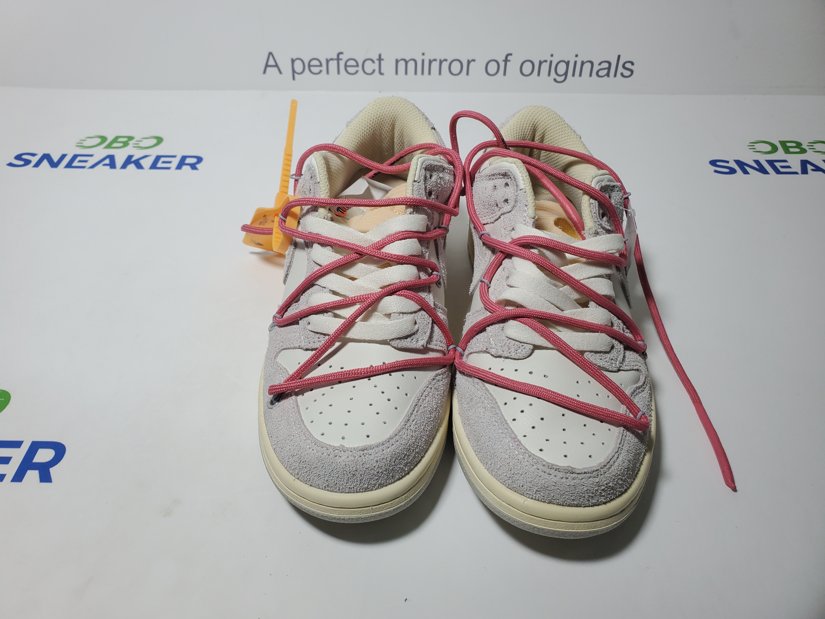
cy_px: 310
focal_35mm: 26
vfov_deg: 53.1
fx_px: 620
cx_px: 412
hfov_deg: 67.3
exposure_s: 1/278
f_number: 2.4
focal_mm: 4.3
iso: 50
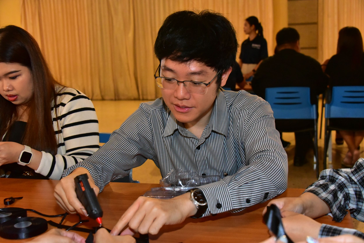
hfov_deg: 41.1
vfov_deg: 28.1
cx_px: 182
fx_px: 486
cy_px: 122
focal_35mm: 48
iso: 8000
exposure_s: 1/100
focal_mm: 48
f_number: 6.3
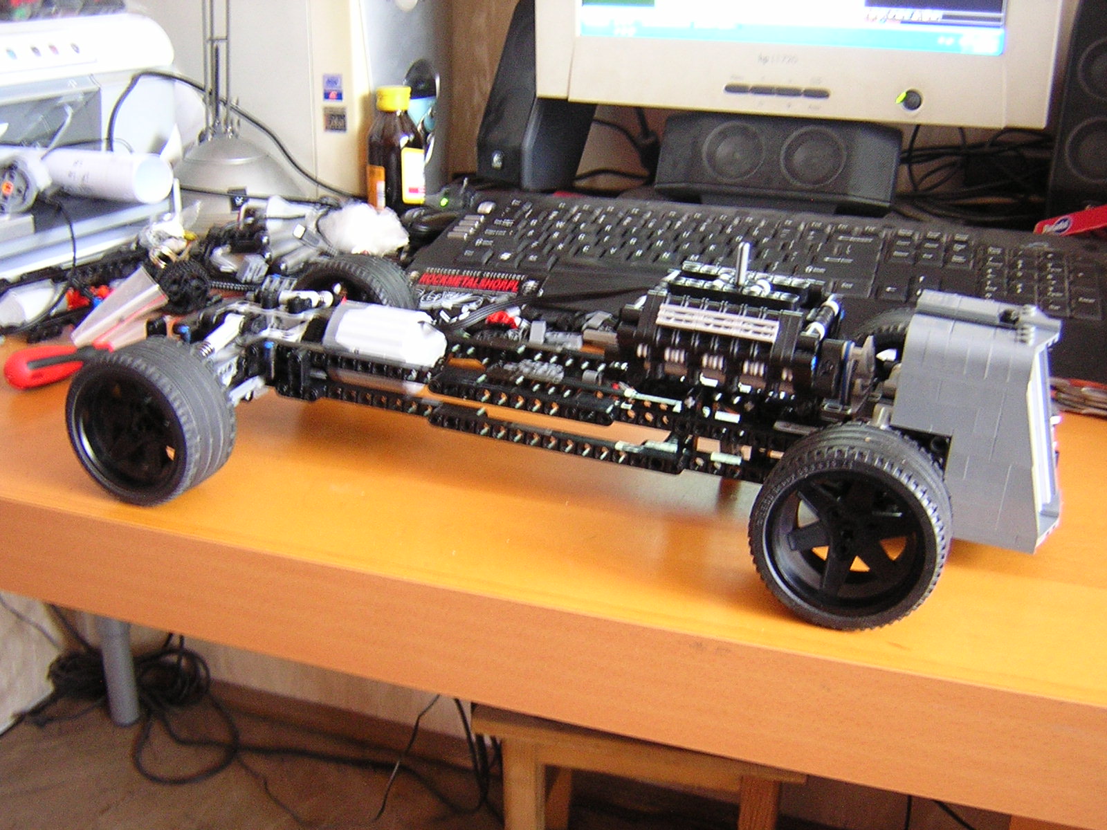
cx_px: 554
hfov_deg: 51.4
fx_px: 1151
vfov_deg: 39.7
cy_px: 415
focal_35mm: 36
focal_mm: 4.7
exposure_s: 1/1.5
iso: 400
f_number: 2.6
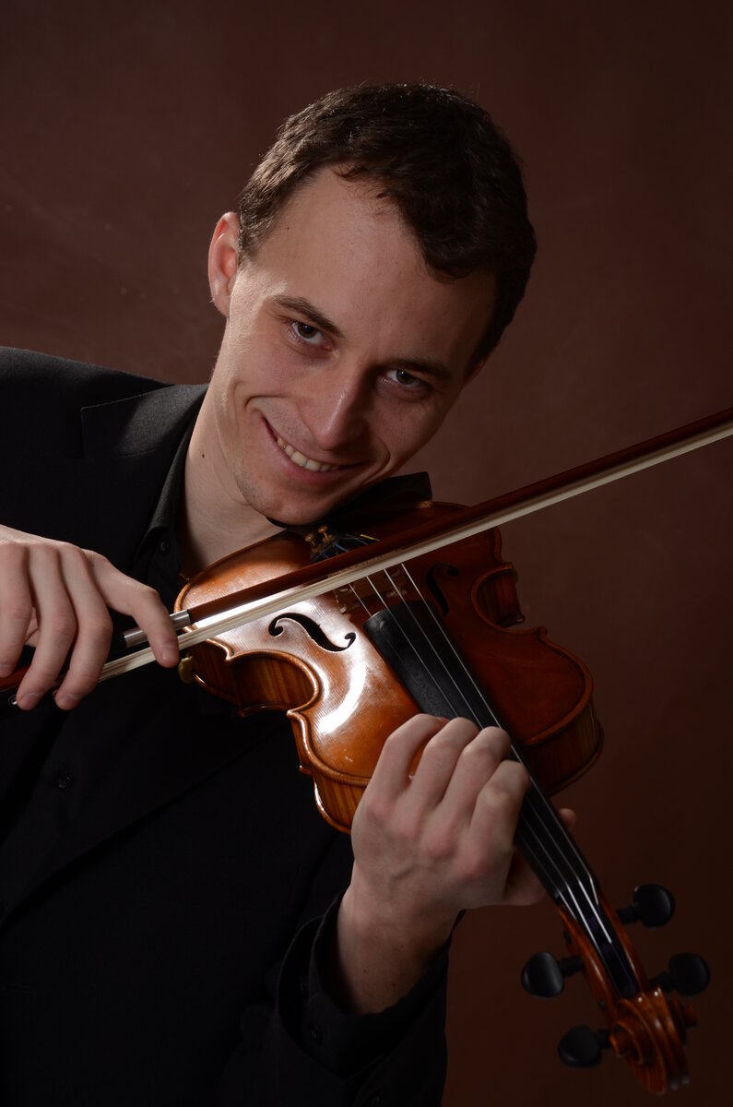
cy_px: 554
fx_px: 3037
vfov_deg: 20.7
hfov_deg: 13.8
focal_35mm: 99
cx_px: 366
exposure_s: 1/125
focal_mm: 66
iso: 200
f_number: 8
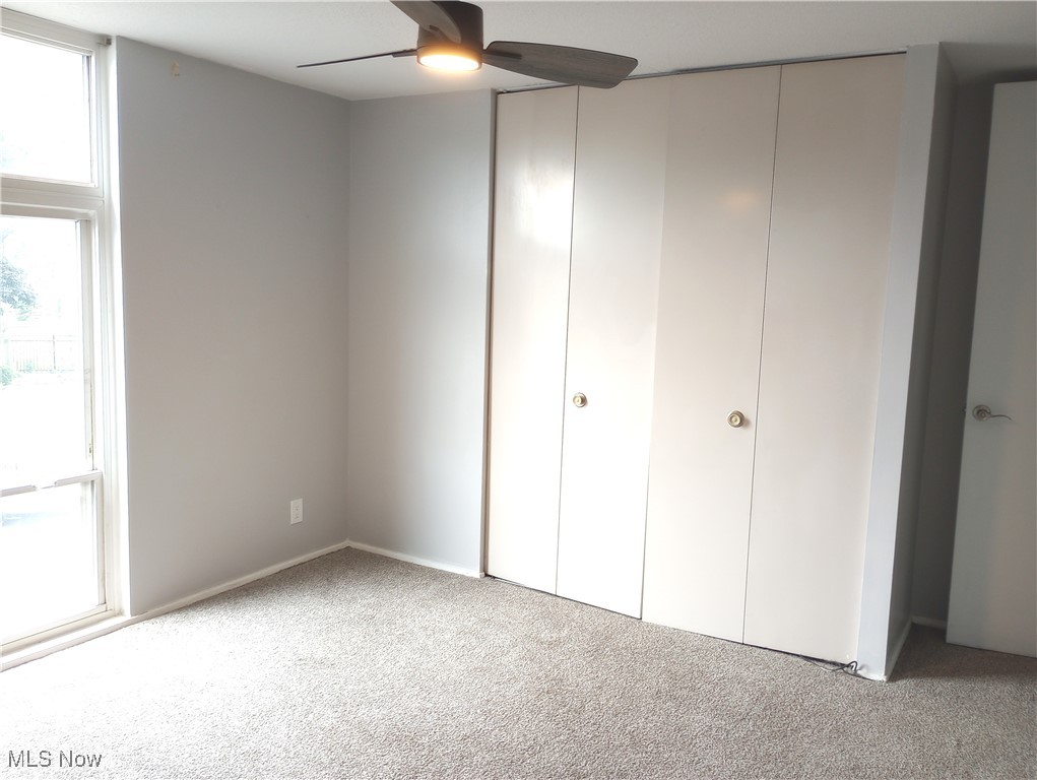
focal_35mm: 28
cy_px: 390
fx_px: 840
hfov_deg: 63.4
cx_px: 518
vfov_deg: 49.8
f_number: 1.8
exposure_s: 1/60
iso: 403
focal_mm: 4.27
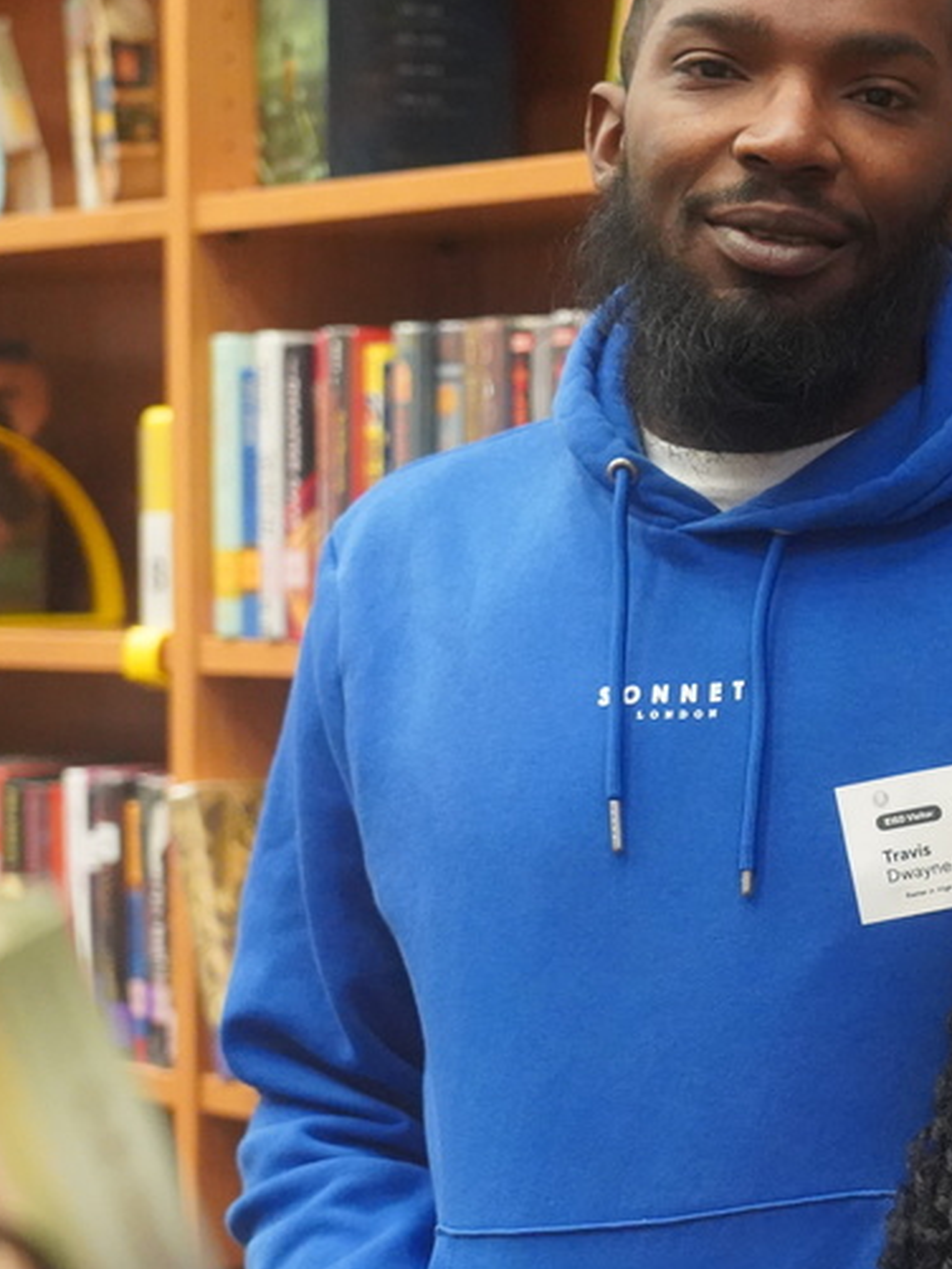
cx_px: 856
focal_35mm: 110
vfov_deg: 17.9
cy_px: 642
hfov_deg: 13.4
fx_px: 4032
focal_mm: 56
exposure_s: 1/160
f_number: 4
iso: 10000
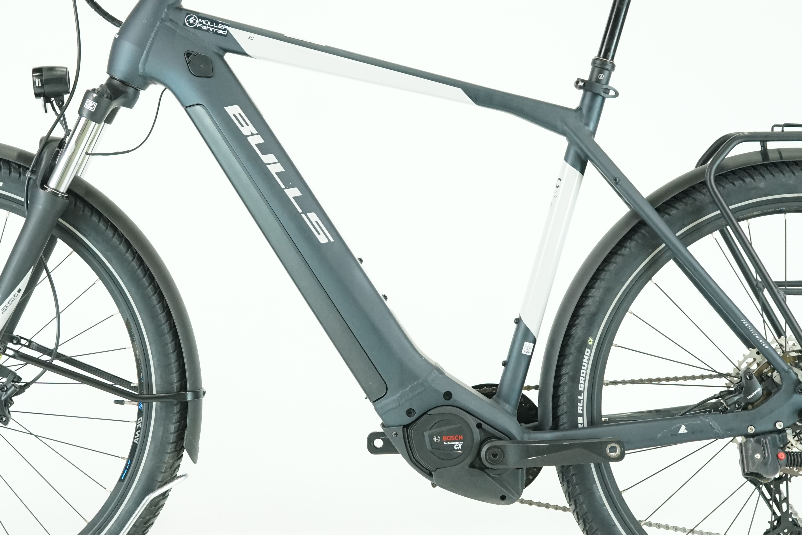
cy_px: 221
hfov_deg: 22.1
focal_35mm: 92
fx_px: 2049
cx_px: 368
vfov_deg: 14.9
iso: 2500
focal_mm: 54
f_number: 5
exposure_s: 1/200
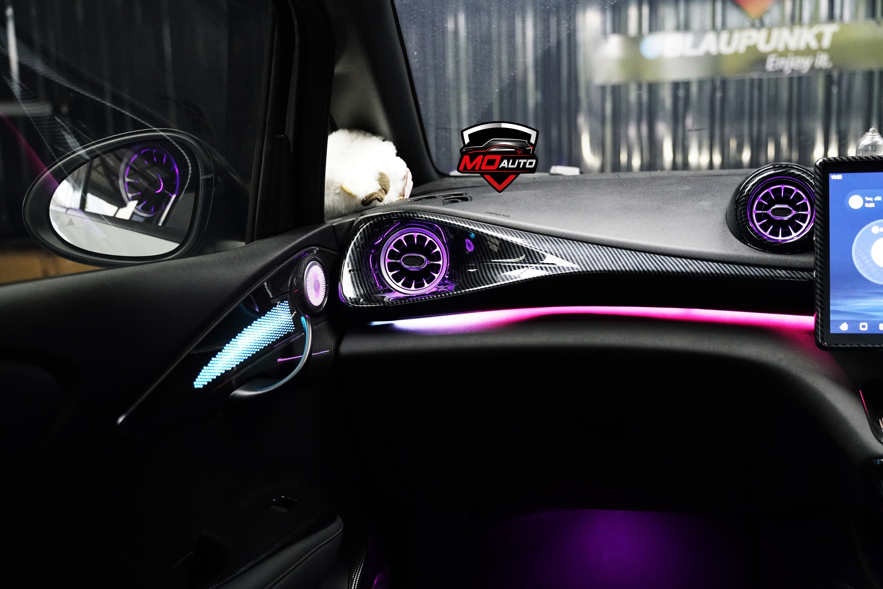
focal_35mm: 41
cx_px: 442
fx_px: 1006
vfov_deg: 32.6
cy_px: 294
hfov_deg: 47.4
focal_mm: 41
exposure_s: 1/50
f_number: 4
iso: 6400
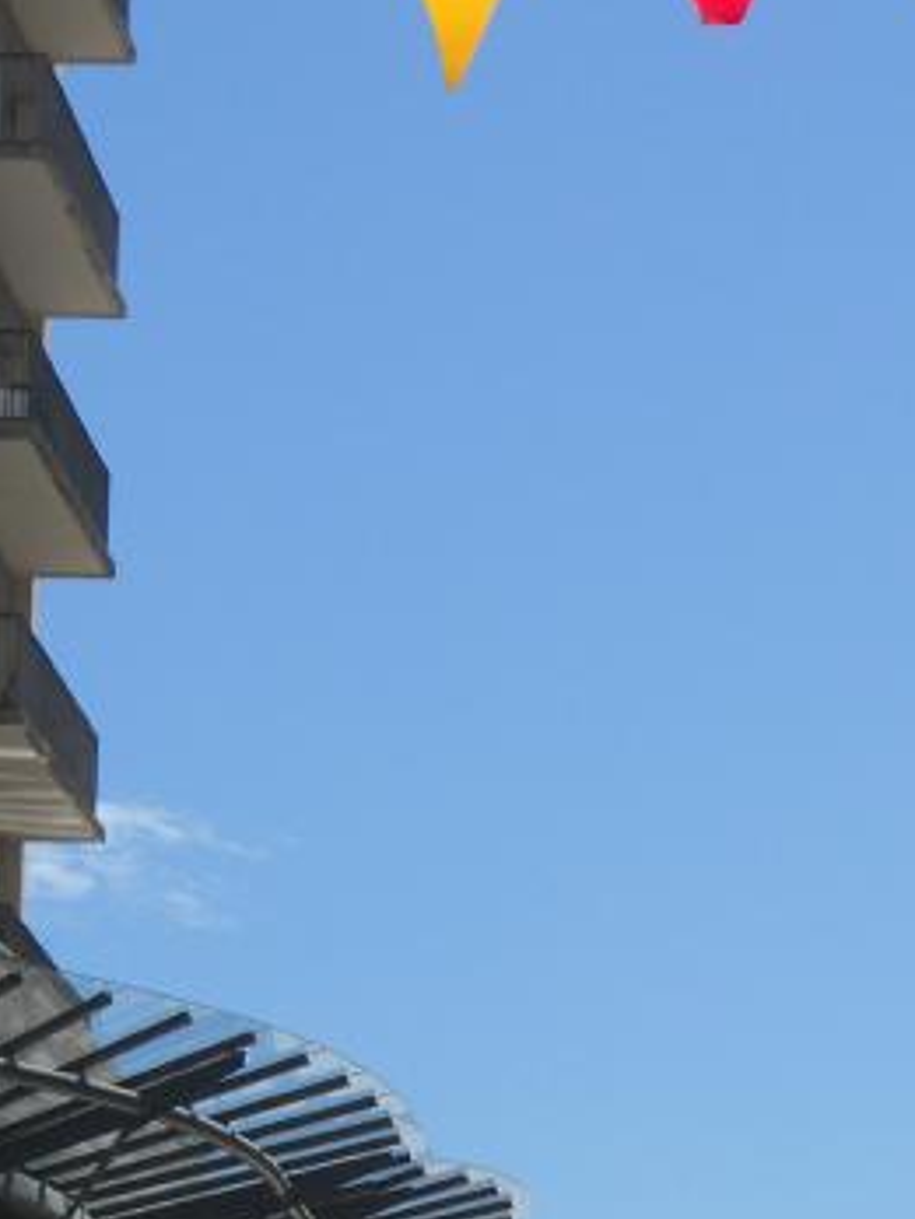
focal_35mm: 149
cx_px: 922
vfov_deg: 13.1
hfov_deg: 9.9
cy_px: 1145
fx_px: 5251
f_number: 4.8
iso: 80
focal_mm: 9.8
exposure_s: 1/800
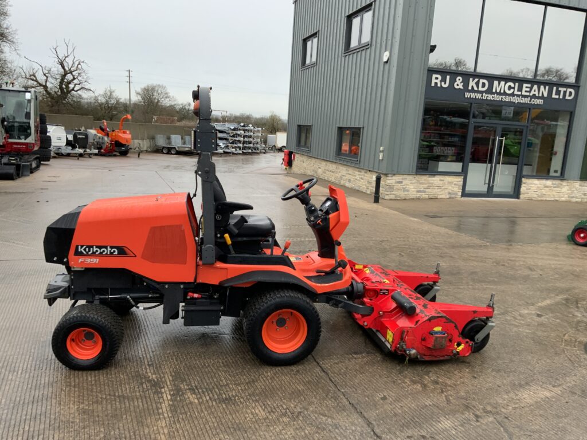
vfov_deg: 48.2
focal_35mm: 29
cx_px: 294
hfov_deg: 61.7
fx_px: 492
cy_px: 220
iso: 40
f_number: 1.8
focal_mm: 3
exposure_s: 1/122
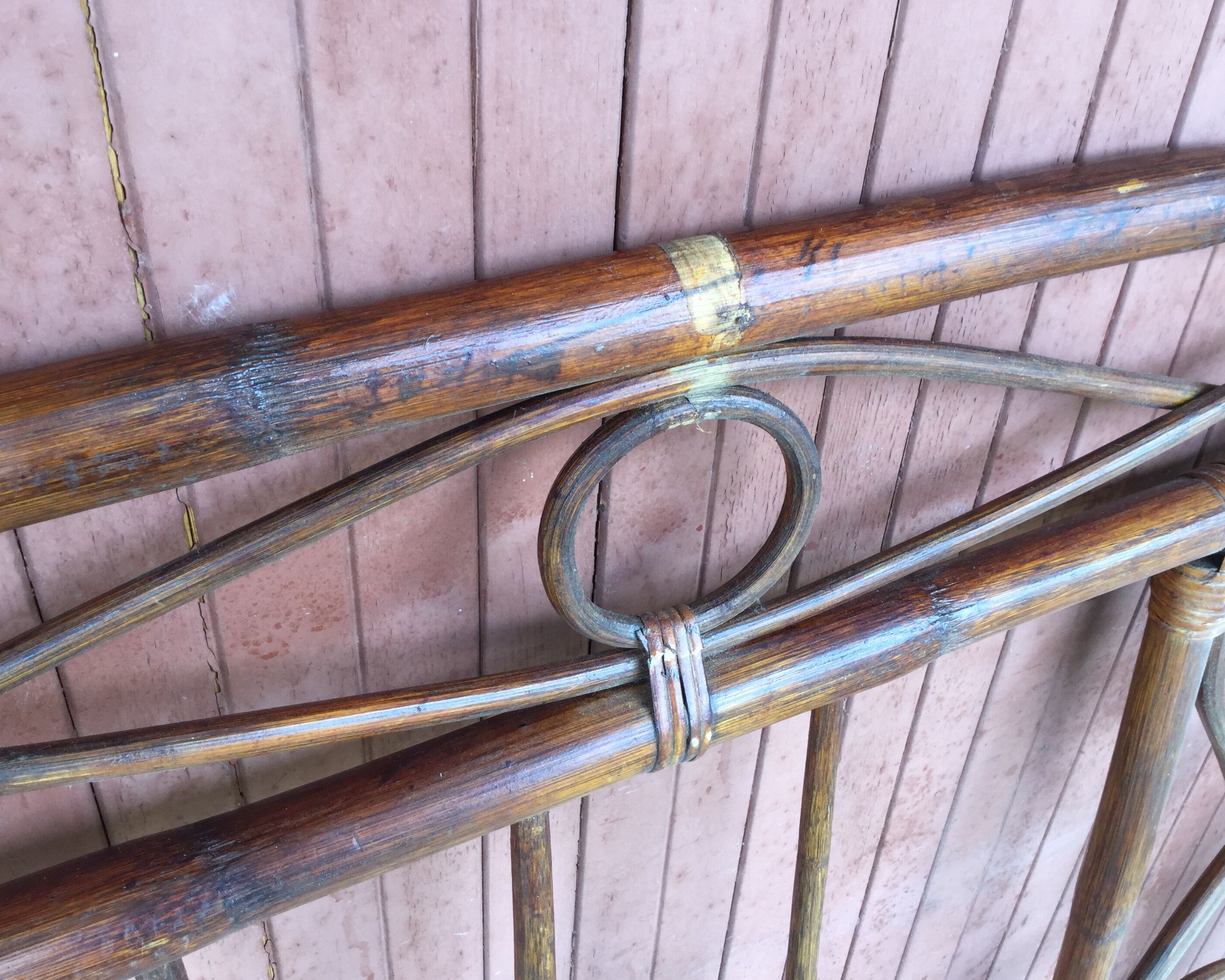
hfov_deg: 51.5
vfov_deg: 42.2
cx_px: 599
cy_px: 451
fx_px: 1269
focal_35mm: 35
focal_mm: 3.3
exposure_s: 1/50
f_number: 2.4
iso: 32
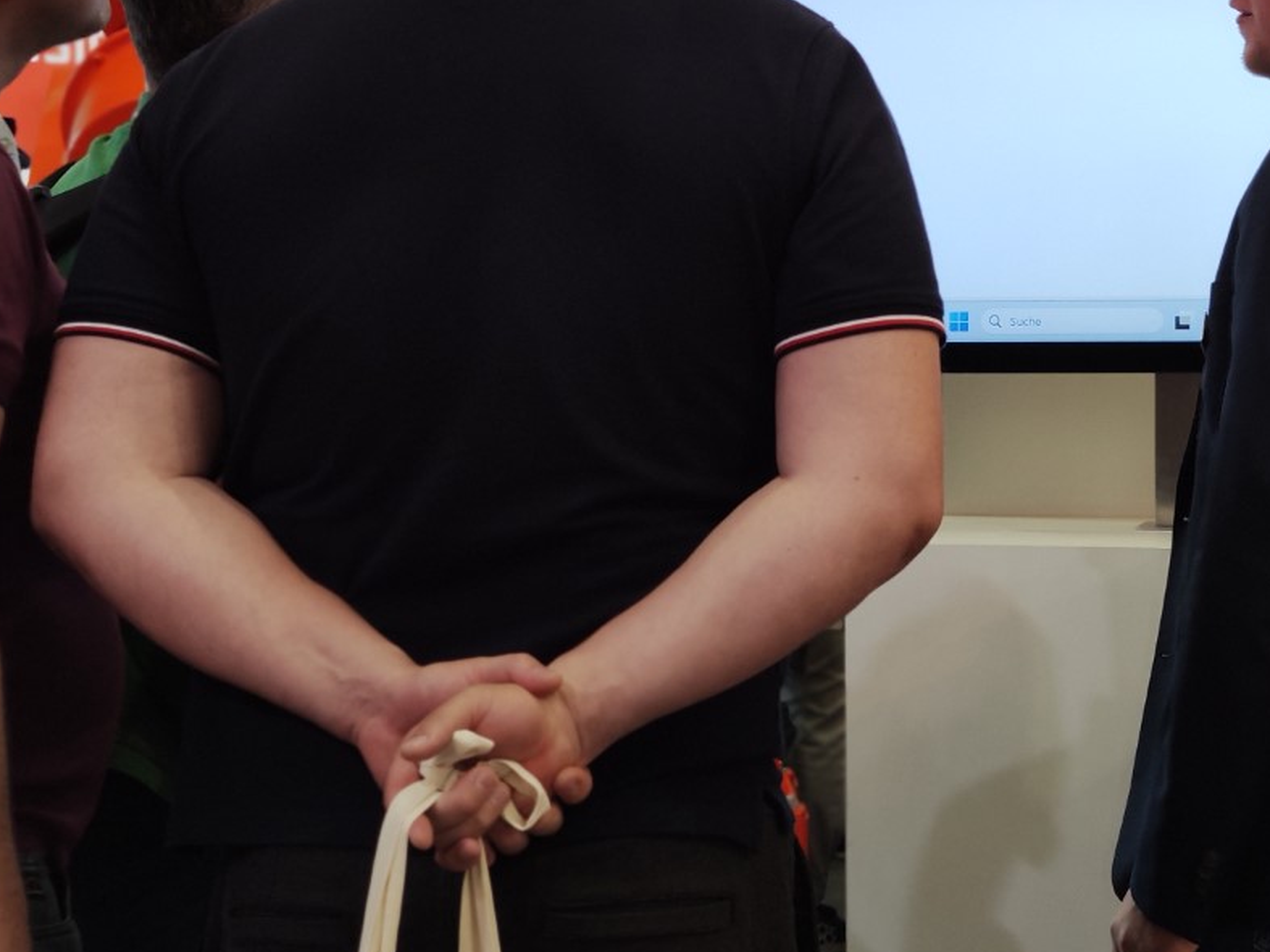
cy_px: 350
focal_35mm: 75
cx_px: 904
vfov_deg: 19.6
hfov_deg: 25.8
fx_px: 2751
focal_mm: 8.16
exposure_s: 1/100
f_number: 2
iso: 208
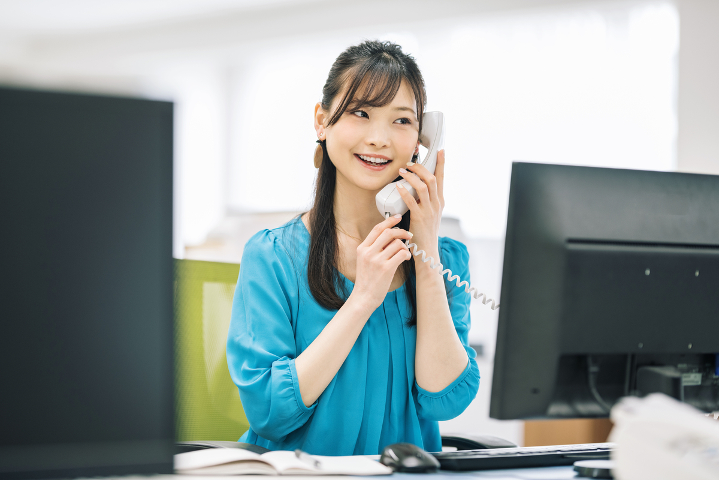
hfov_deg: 19.5
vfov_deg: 13.0
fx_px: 2097
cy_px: 240
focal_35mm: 105
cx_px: 360
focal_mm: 105
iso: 320
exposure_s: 1/200
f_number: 1.8
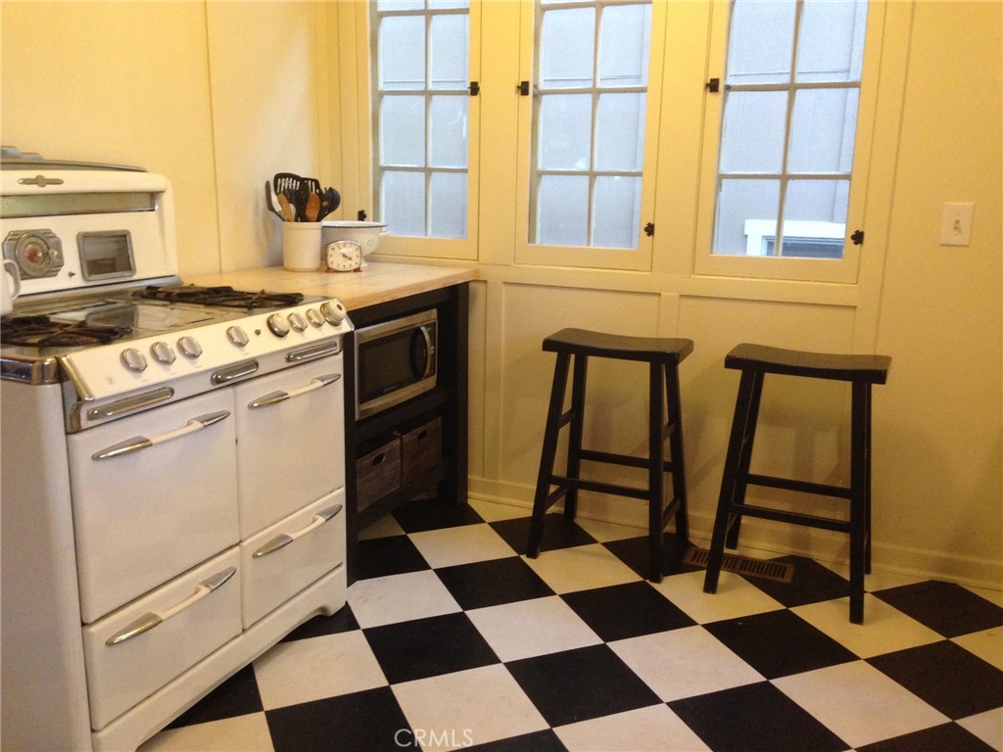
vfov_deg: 42.9
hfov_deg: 55.4
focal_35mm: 33
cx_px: 502
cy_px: 376
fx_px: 956
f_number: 2.4
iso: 250
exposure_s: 1/20
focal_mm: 4.12
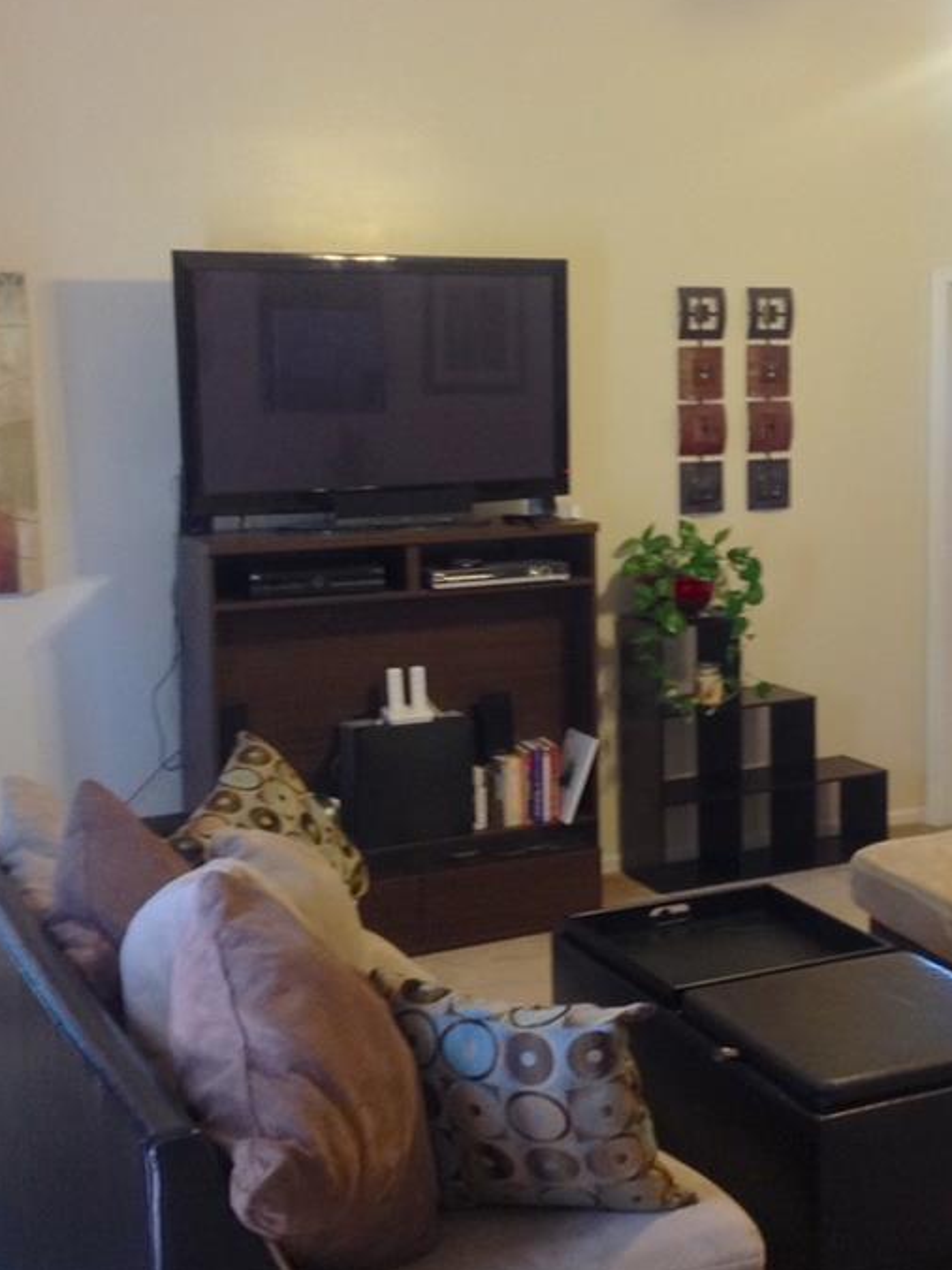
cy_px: 585
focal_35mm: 53
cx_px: 685
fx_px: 1944
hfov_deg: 27.2
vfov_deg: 36.2
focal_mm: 4.28
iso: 160
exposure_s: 1/15
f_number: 2.4
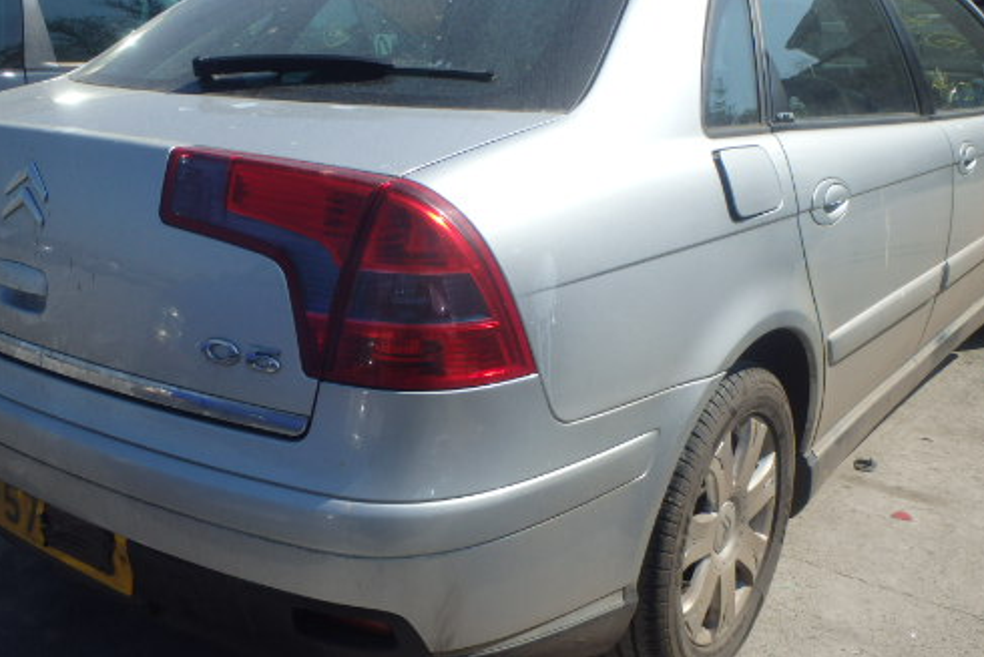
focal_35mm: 38
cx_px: 436
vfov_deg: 35.0
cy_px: 289
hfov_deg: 50.6
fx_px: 1039
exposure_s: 1/125
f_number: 11
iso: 125
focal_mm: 5
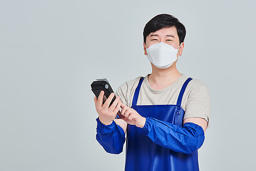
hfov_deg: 15.2
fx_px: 960
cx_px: 128
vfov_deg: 10.2
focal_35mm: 135
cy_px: 86
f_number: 14
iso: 100
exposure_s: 1/125
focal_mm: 135
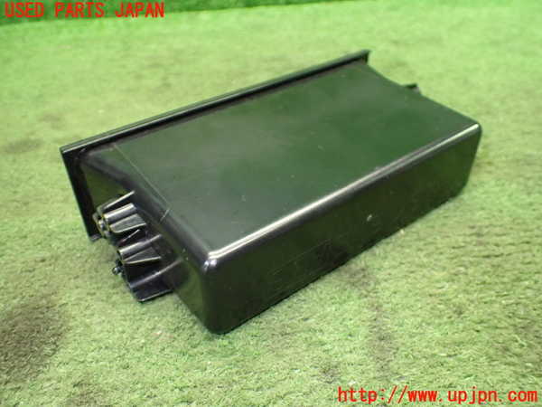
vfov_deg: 46.8
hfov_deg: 60.0
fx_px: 470
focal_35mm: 30
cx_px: 271
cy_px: 204
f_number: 2.3
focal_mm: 5.4
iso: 800
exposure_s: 1/60
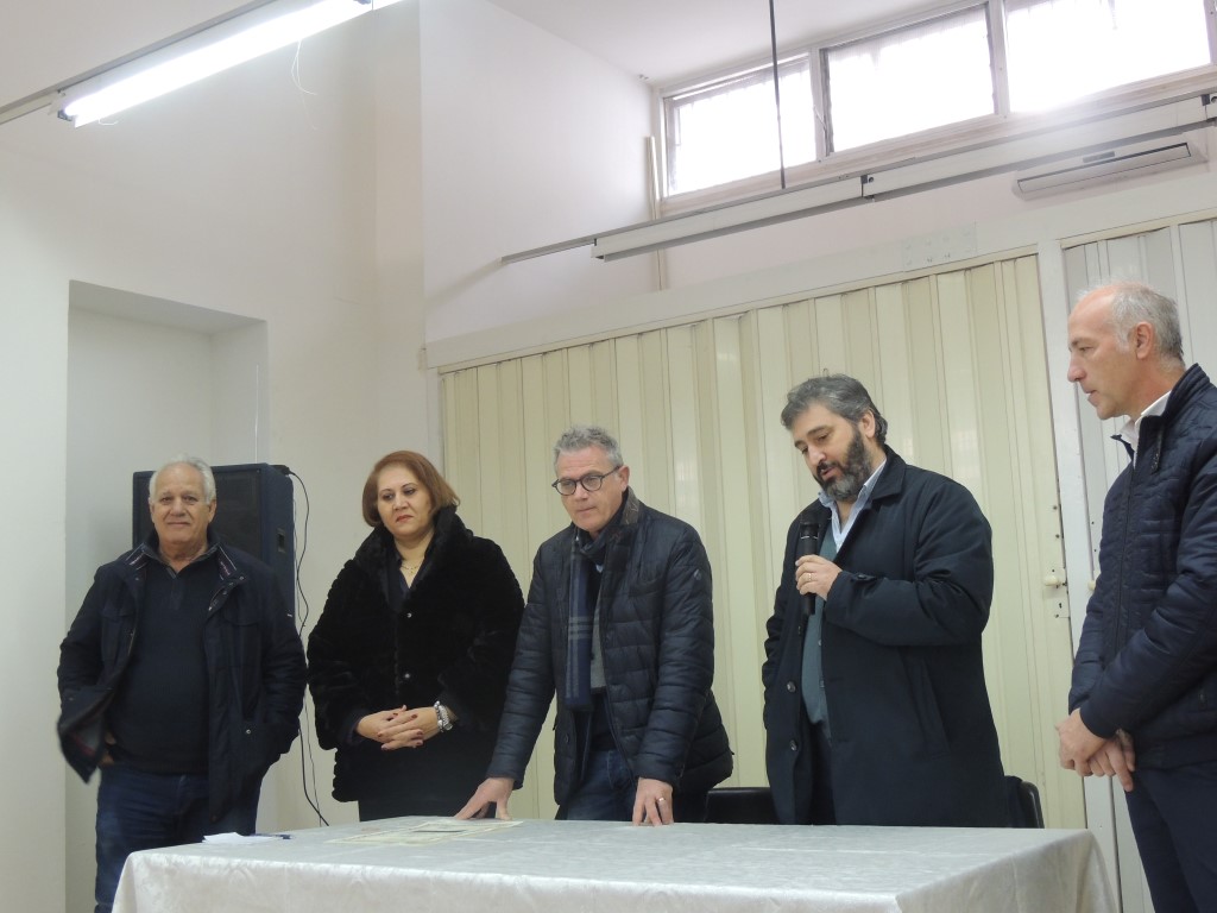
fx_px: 1512
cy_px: 456
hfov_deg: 43.9
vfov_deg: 33.6
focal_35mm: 43
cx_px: 608
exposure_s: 1/20
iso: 400
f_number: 3.4
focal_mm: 7.6
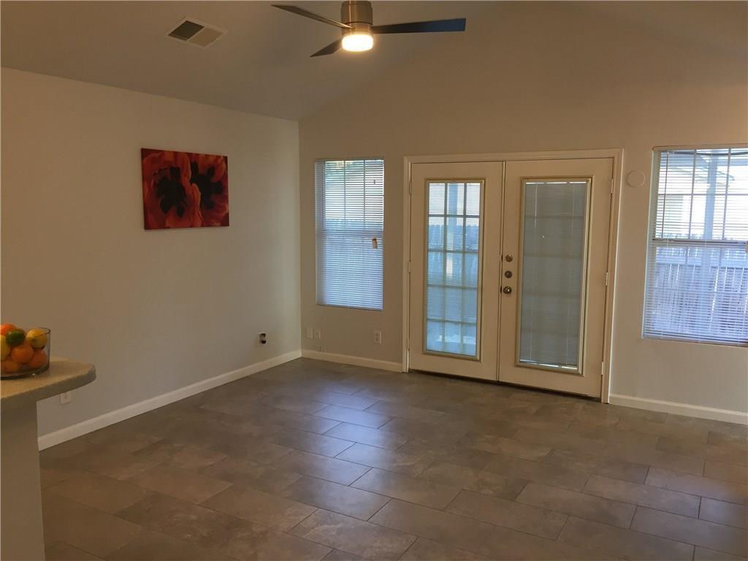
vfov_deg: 48.2
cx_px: 374
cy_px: 280
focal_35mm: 29
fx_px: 627
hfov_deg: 61.7
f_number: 2.2
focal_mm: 4.15
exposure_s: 1/30
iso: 64
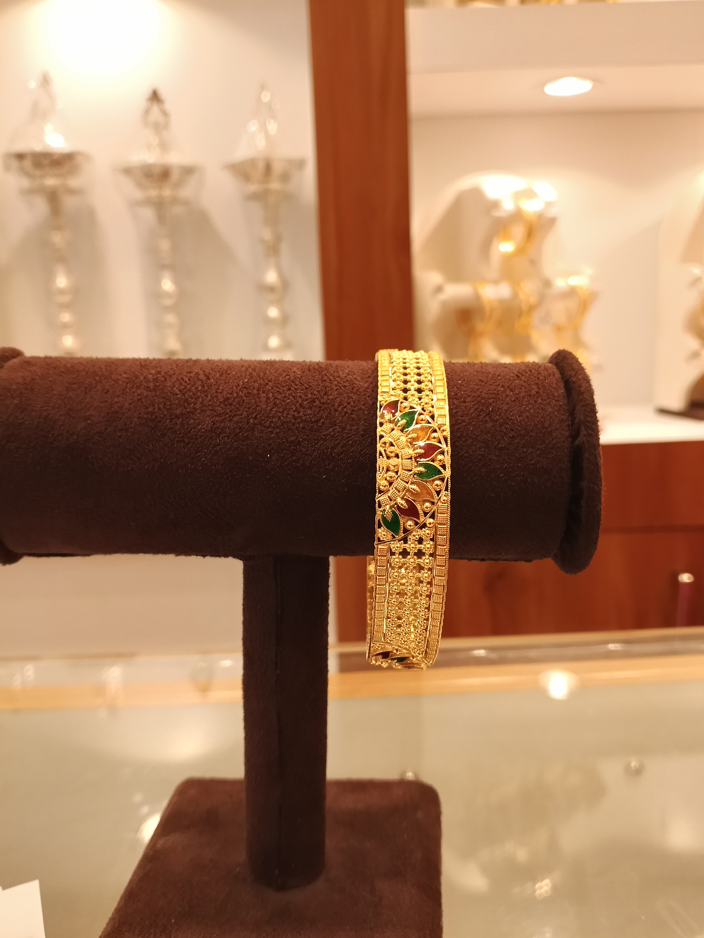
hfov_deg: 51.4
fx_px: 732
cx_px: 352
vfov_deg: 65.3
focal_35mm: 27
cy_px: 469
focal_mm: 3.61
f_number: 1.8
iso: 80
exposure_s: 1/100
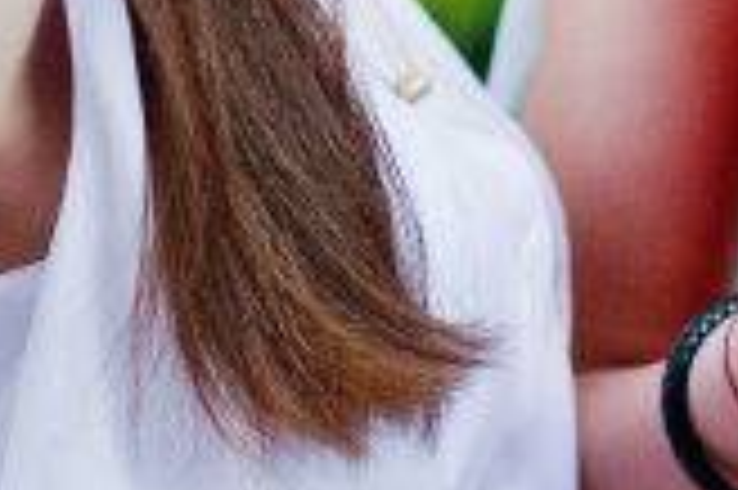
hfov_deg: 7.4
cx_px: 320
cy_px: -43
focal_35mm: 277
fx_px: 5673
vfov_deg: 4.9
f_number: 1.6
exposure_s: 1/250
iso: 500
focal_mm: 35
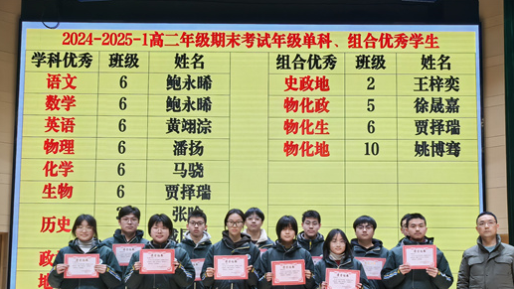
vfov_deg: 24.6
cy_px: 221
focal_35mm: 48
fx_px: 654
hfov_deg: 42.9
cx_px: 270
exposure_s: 1/120
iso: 250
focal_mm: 5.75
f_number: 4
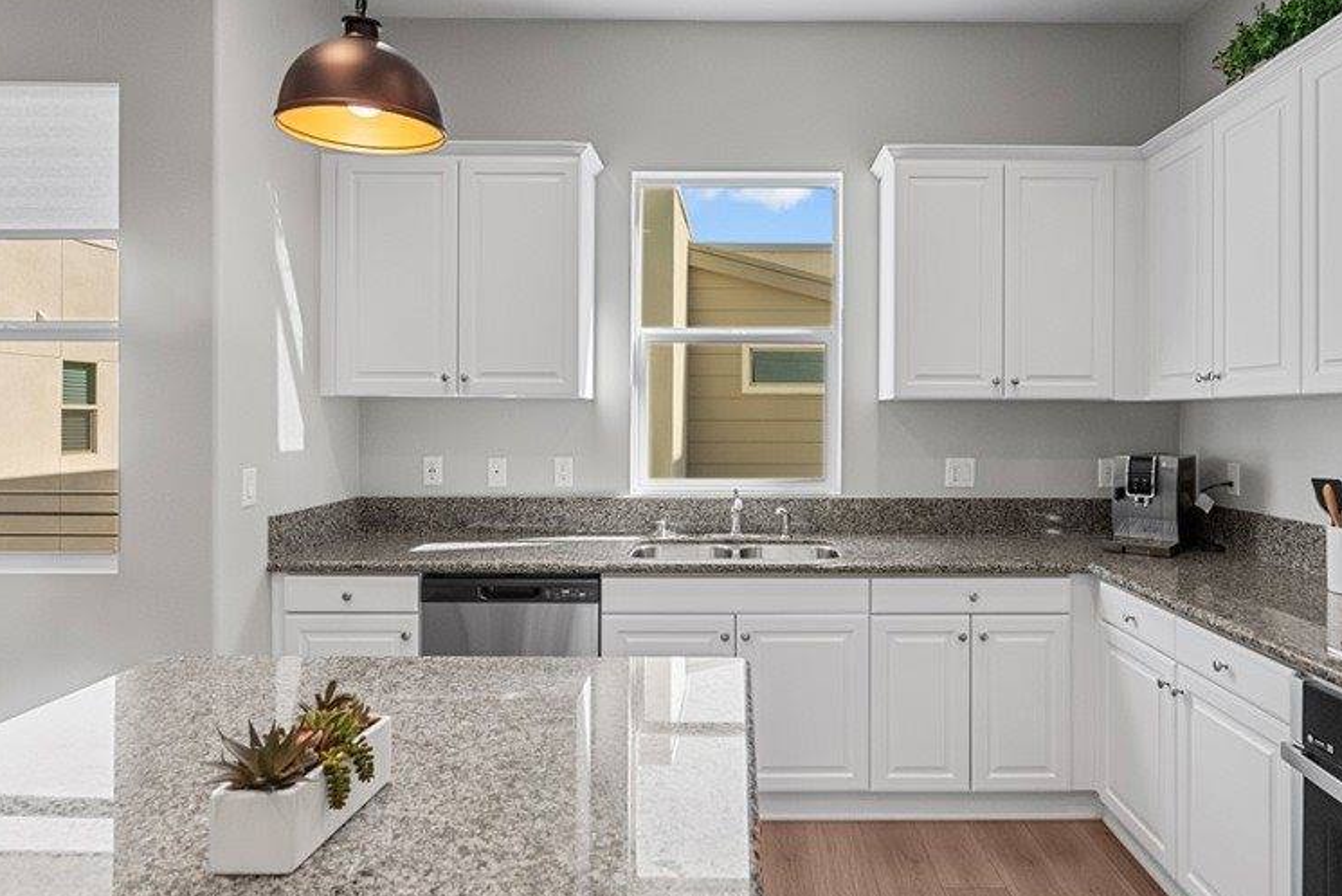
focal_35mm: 22
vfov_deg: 57.1
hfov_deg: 78.3
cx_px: 744
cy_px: 399
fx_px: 820
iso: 2000
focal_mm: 16
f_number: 8
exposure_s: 1/40
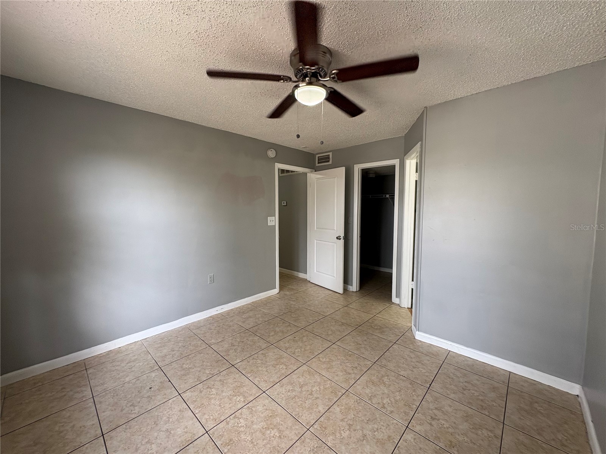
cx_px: 303
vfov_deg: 85.7
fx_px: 245
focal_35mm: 14
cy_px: 227
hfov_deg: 102.1
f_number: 2.2
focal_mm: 2.22
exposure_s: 1/99
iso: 160
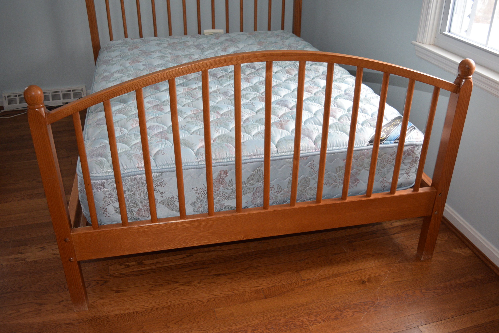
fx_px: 479
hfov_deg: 55.1
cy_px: 166
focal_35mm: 34
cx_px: 250
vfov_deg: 38.4
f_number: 3.8
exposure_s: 1/60
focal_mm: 23
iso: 1000
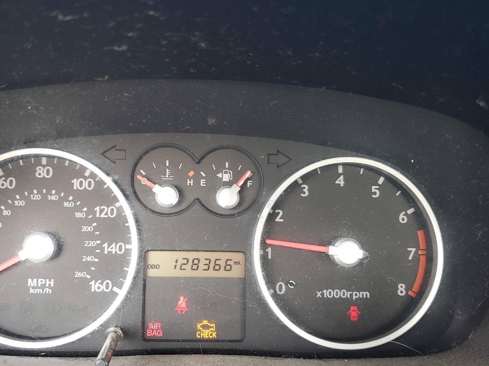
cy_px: 203
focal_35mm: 32
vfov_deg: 44.1
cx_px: 214
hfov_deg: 56.6
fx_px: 452
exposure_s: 1/60.2
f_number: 1.5
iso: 51
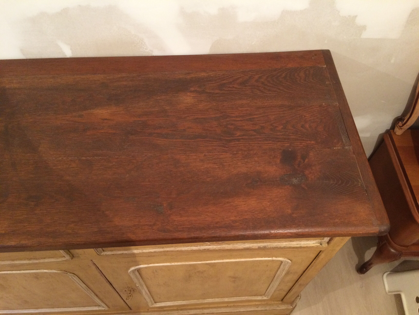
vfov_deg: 48.2
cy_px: 158
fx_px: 351
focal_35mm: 29
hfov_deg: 61.7
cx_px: 210
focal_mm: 4.15
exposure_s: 1/20
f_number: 2.2
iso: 250
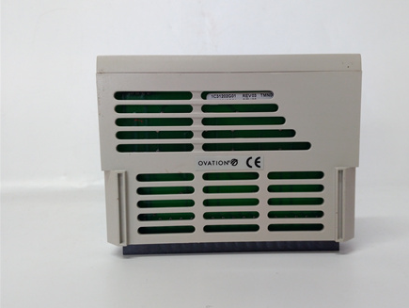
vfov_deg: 45.5
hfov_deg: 58.1
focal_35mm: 31
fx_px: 367
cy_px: 154
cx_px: 234
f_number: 2
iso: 144
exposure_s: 1/33
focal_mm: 3.79
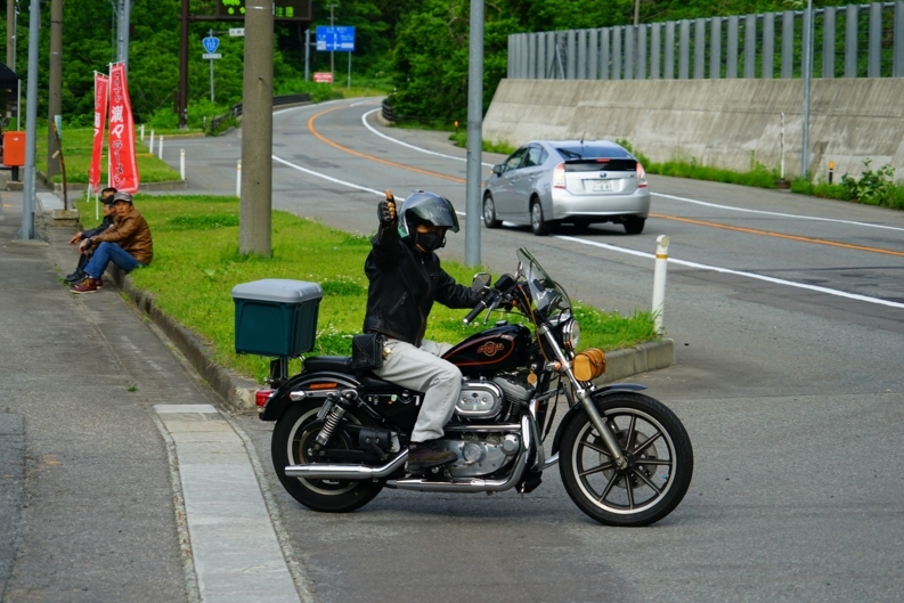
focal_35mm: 106
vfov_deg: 12.9
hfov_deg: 19.3
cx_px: 450
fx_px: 2662
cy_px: 301
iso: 400
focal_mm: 105
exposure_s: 1/1000
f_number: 5.6
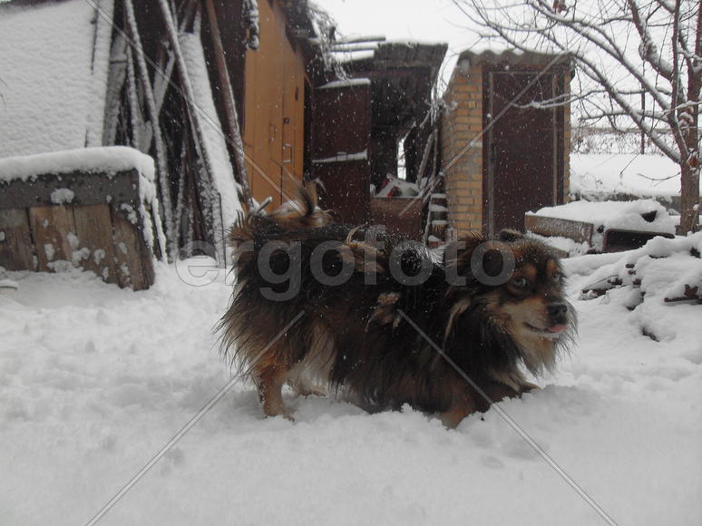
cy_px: 263
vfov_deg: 38.6
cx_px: 351
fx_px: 750
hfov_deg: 50.2
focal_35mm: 37
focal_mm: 6.3
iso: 100
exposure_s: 1/350
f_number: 2.8
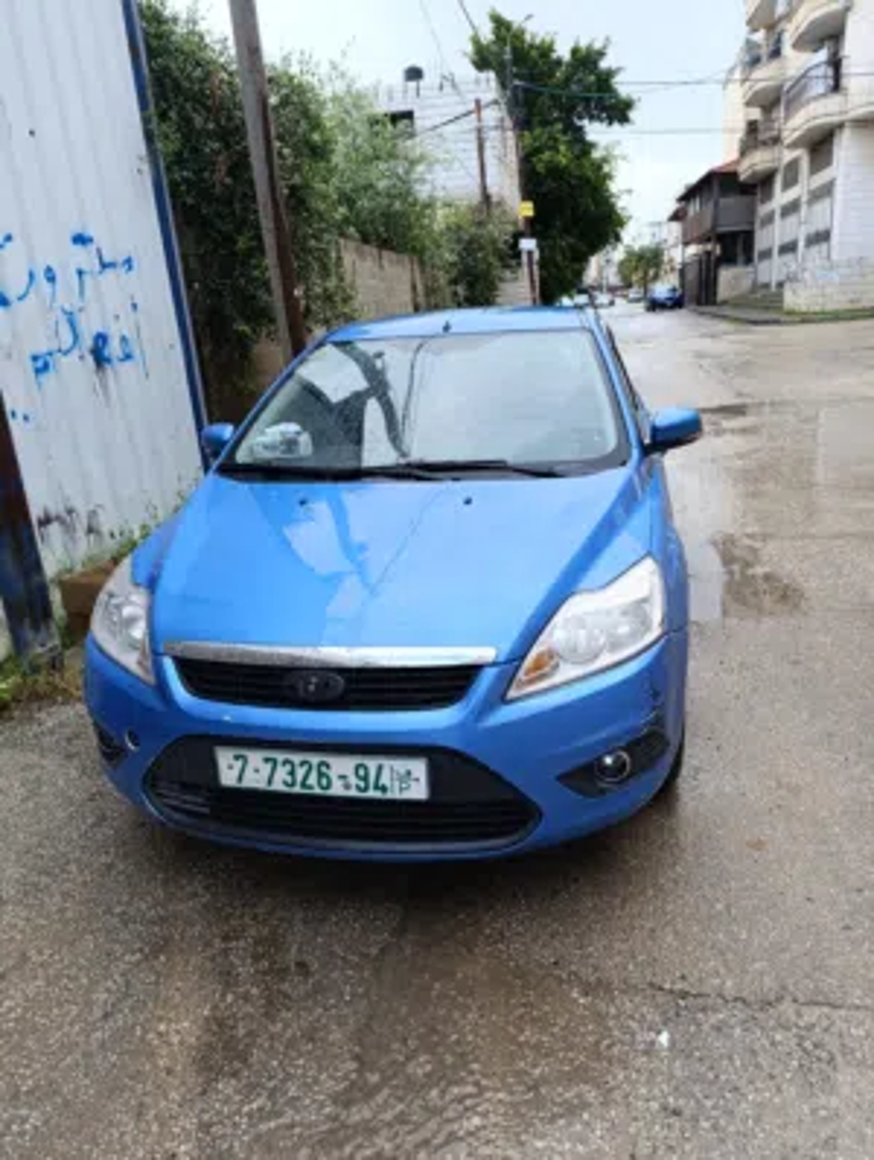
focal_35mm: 23
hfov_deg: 59.0
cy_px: 580
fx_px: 772
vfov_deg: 73.8
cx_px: 437
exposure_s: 1/100
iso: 50
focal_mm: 6.14
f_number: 1.6
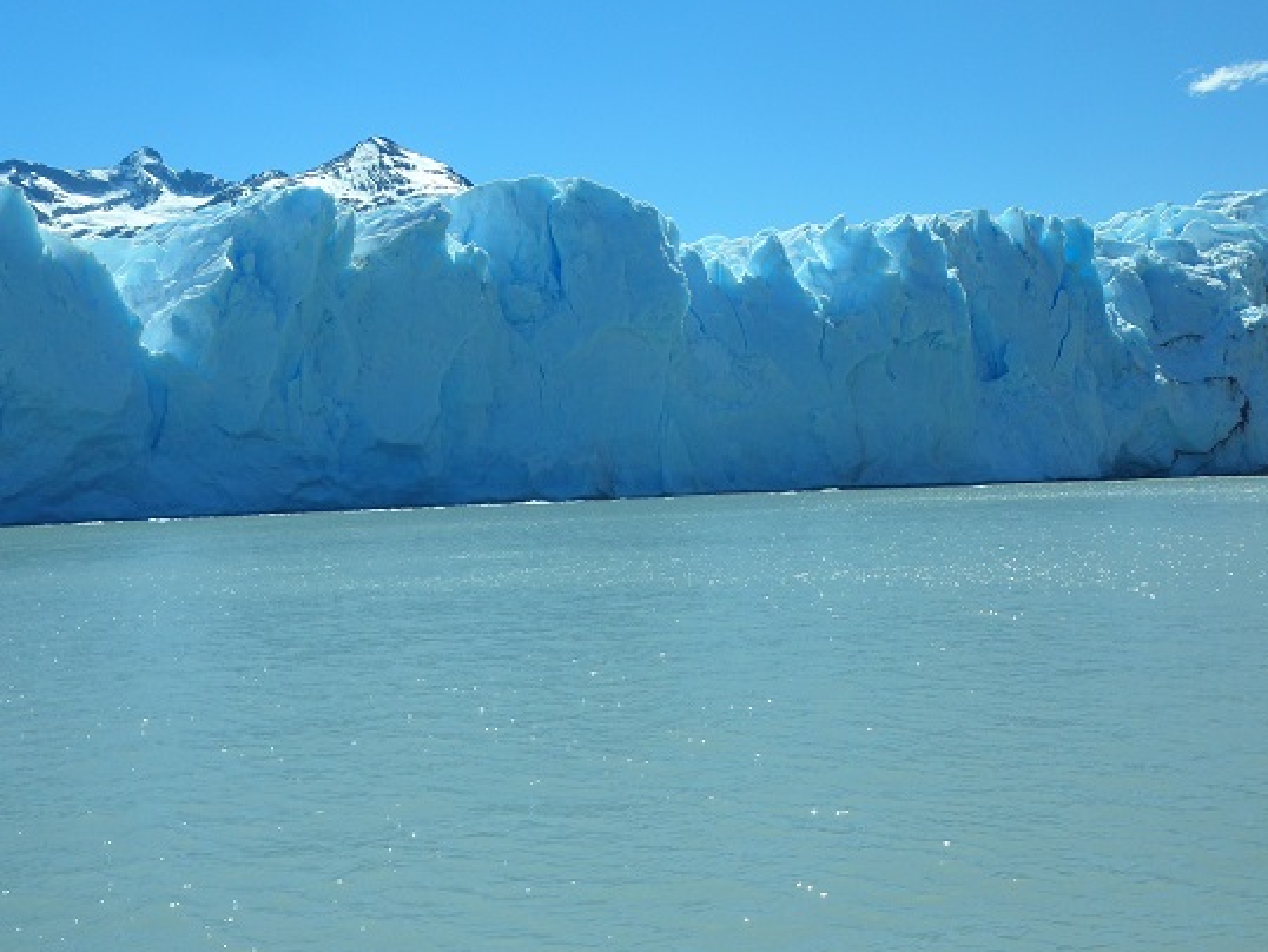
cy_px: 427
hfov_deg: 42.9
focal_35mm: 44
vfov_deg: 32.9
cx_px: 641
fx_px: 1612
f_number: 10.1
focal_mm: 6.6
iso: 80
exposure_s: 1/180
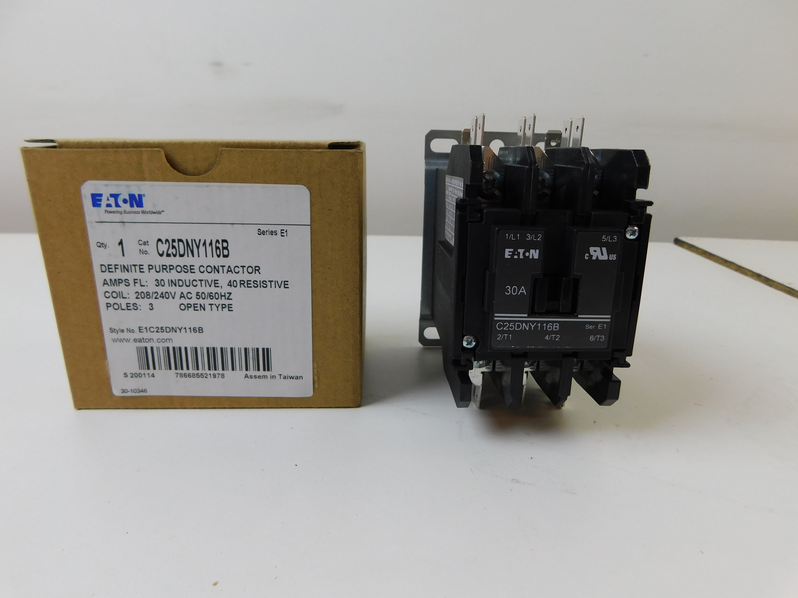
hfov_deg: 73.9
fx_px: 530
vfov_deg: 58.9
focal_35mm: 23
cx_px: 399
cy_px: 299
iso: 125
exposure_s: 1/30
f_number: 3
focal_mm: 4
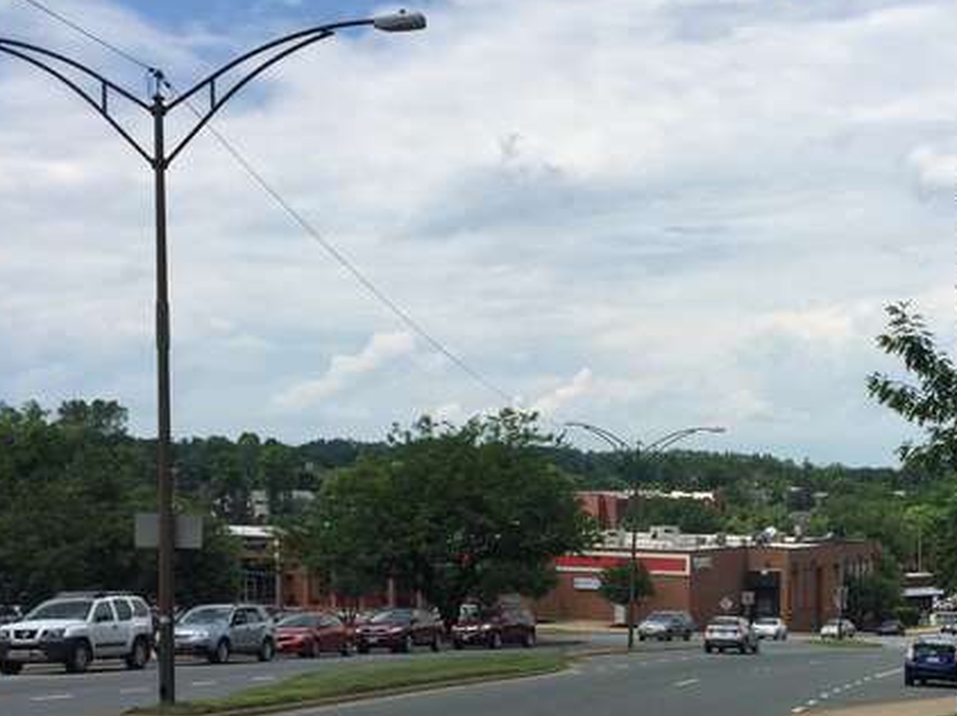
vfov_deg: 26.0
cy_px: 580
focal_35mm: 55
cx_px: 701
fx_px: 1520
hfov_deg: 34.3
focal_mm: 4.15
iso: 32
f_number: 2.2
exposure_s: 1/3300
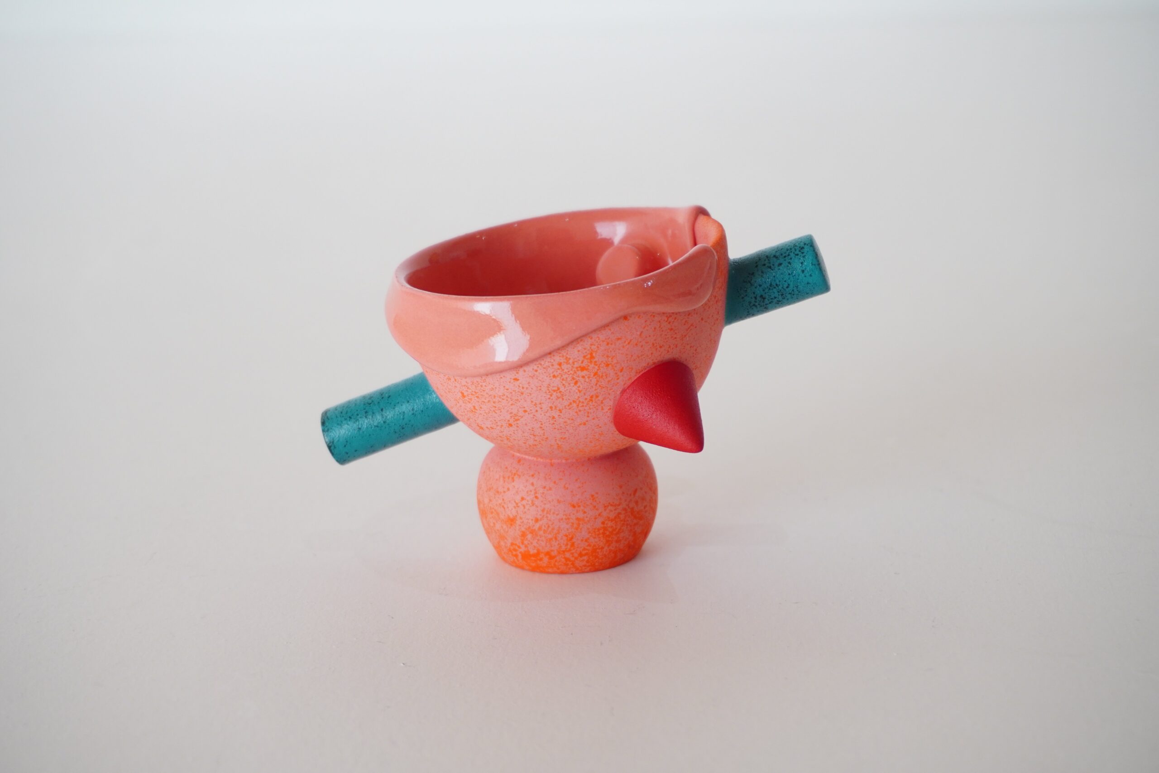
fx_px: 2415
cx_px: 580
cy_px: 386
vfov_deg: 18.2
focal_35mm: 75
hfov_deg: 27.0
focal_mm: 50
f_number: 5.6
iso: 500
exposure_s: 1/80
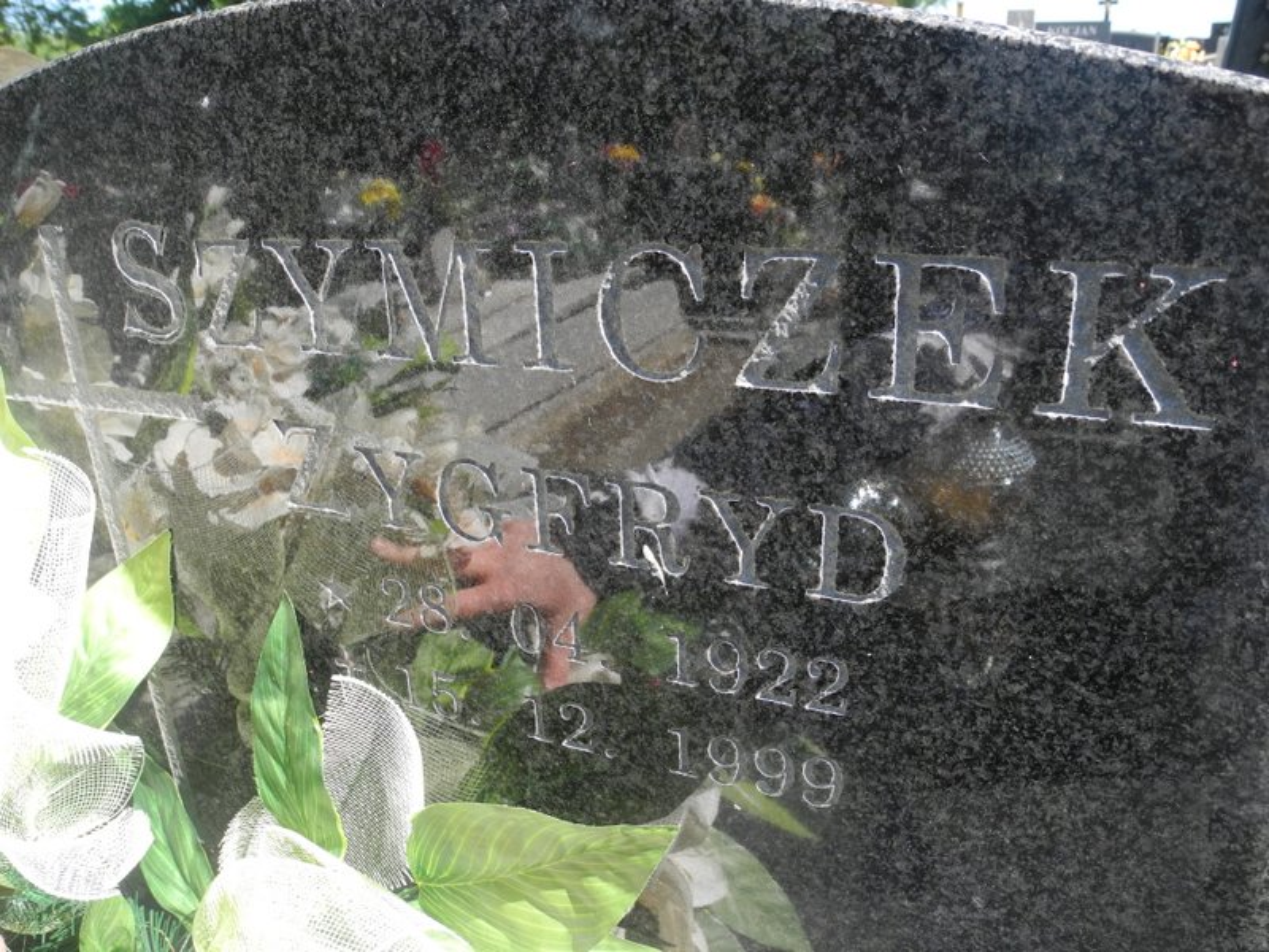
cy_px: 476
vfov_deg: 49.7
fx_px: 1026
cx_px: 634
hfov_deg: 63.4
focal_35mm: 28
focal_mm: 6
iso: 100
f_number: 2.8
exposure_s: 1/250
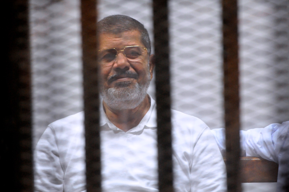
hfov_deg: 6.9
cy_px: 96
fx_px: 2405
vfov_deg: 4.6
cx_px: 144
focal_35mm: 300
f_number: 2.8
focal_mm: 200
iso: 2000
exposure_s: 1/80
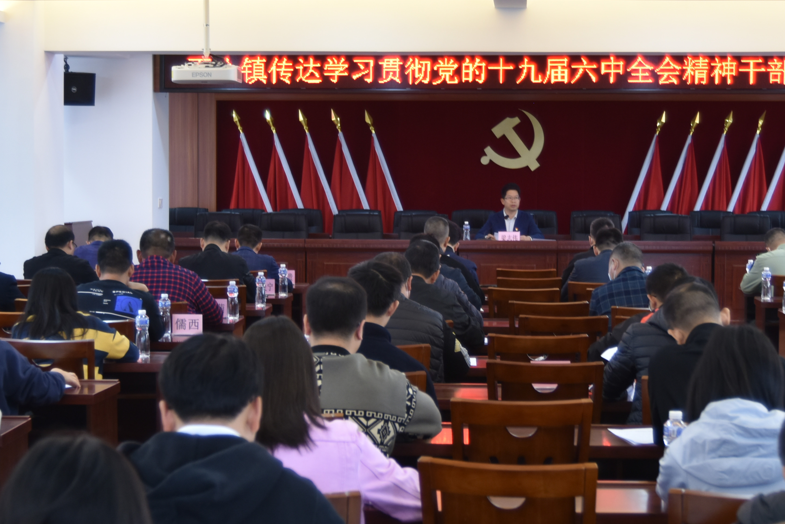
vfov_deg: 20.0
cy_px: 295
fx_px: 1483
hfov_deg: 29.5
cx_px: 489
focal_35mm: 68
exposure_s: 1/40
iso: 450
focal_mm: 38
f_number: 4
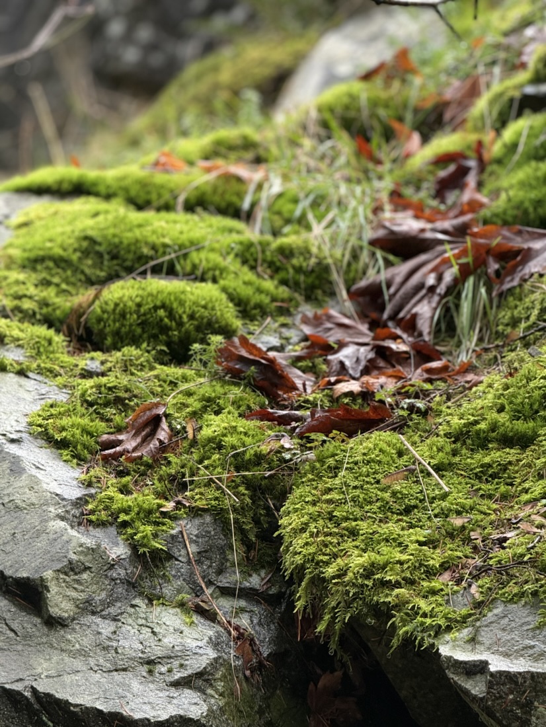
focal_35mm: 120
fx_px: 2522
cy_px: 364
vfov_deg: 16.4
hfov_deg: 12.4
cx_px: 273
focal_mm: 15.66
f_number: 2.8
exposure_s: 1/99
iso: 160
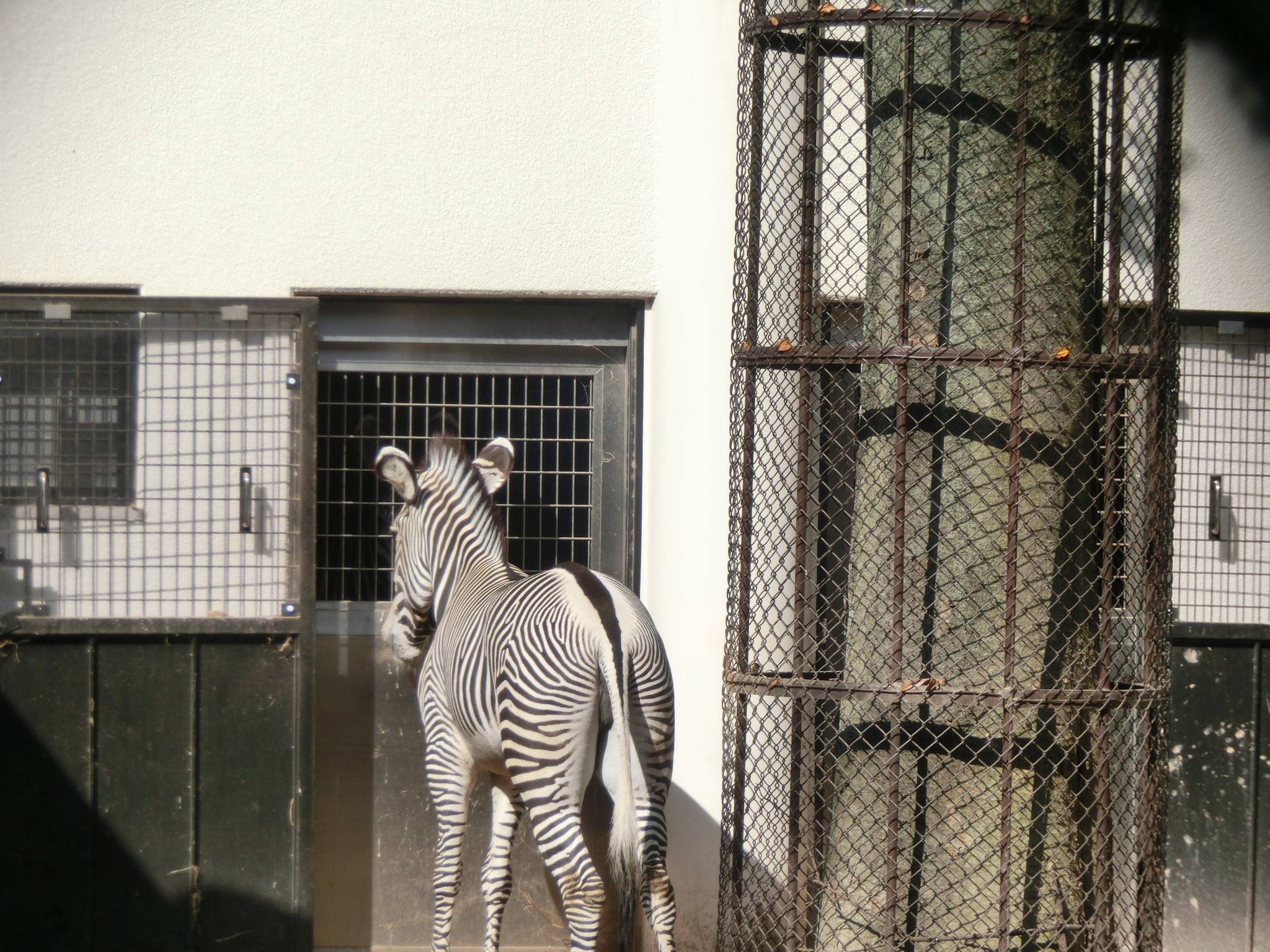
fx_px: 5503
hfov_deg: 13.2
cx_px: 635
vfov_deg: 9.9
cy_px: 476
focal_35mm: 150
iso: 80
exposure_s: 1/400
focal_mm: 26.7
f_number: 5.7
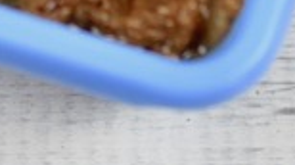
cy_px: -410
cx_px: -123
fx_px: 8593
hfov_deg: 2.0
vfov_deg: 1.1
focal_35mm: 1100
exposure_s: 1/100
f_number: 5
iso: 400
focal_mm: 105
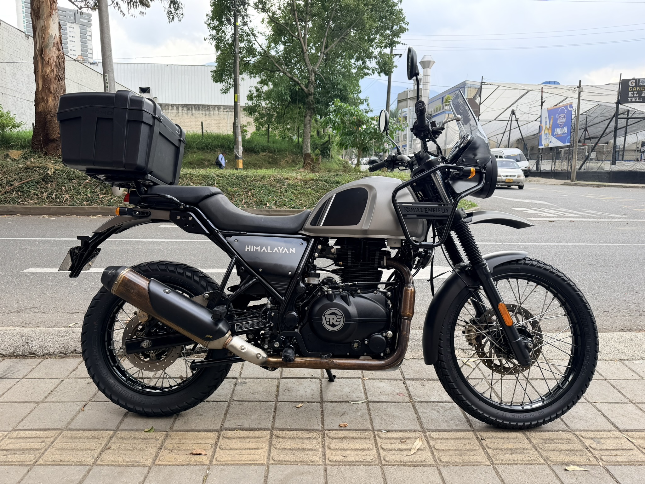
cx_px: 322
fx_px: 447
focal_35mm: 24
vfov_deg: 56.8
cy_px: 242
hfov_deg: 71.6
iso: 80
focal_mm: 6.76
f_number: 1.78
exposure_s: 1/473
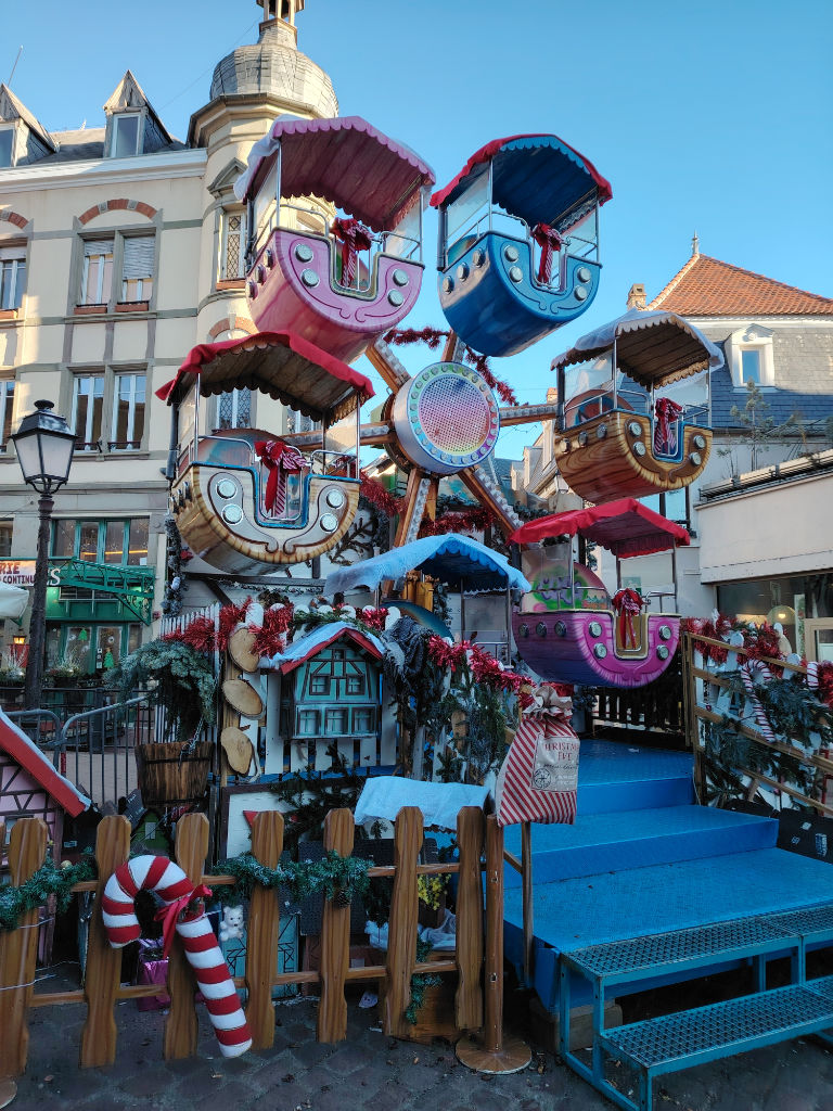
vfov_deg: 71.6
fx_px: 770
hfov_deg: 56.8
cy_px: 556
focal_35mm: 24
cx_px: 416
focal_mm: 5.2
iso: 100
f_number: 1.8
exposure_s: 1/148
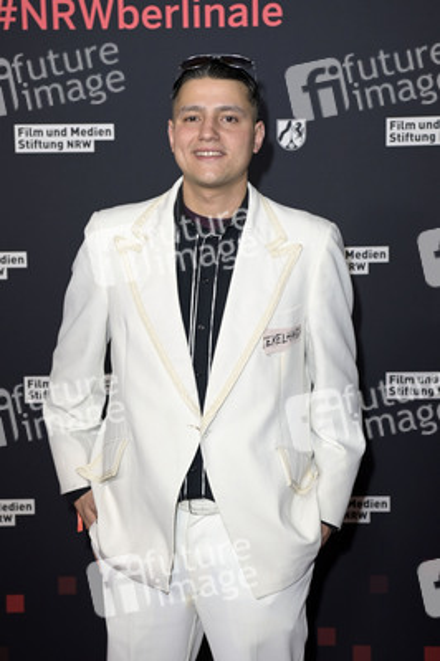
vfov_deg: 32.4
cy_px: 330
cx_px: 220
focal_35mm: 62
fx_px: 1139
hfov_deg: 21.9
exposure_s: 1/250
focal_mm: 62
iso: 1000
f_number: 5
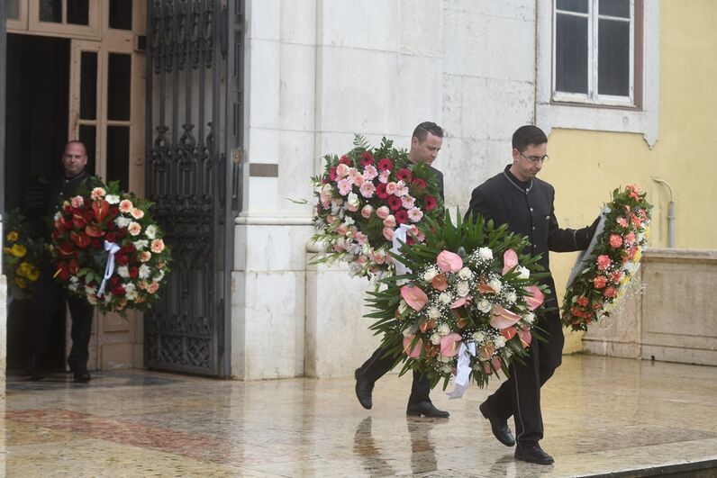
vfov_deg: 15.9
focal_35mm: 86
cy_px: 239
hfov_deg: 23.6
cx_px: 358
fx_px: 1713
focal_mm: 86
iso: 250
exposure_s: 1/640
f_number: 4.5
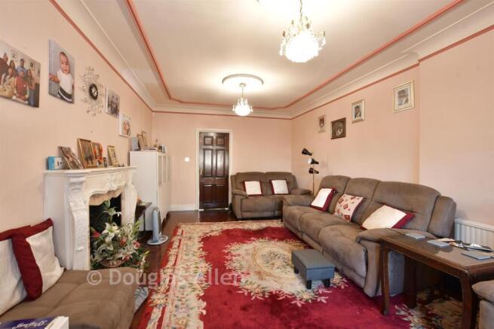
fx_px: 206
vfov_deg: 77.4
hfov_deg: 100.4
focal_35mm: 15
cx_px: 247
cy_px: 164
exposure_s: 1.3
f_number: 8
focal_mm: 10
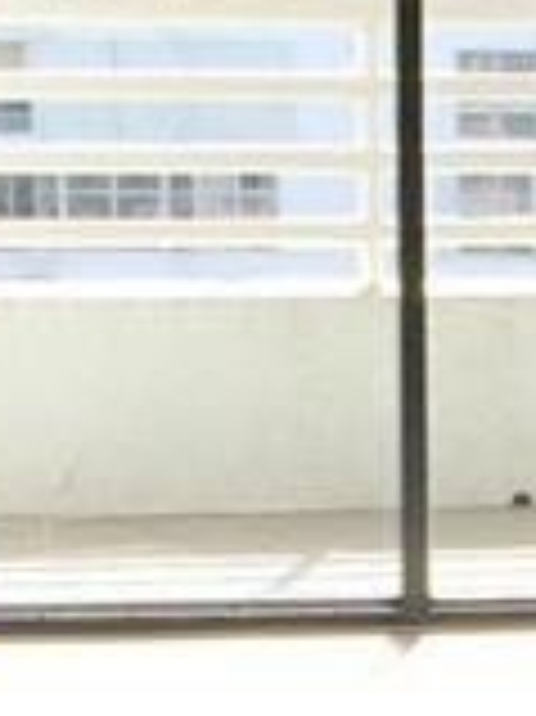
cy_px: 1162
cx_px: 811
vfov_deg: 8.8
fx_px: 4527
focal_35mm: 219
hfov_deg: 6.7
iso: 32
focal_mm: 4.15
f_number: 2.2
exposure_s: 1/412
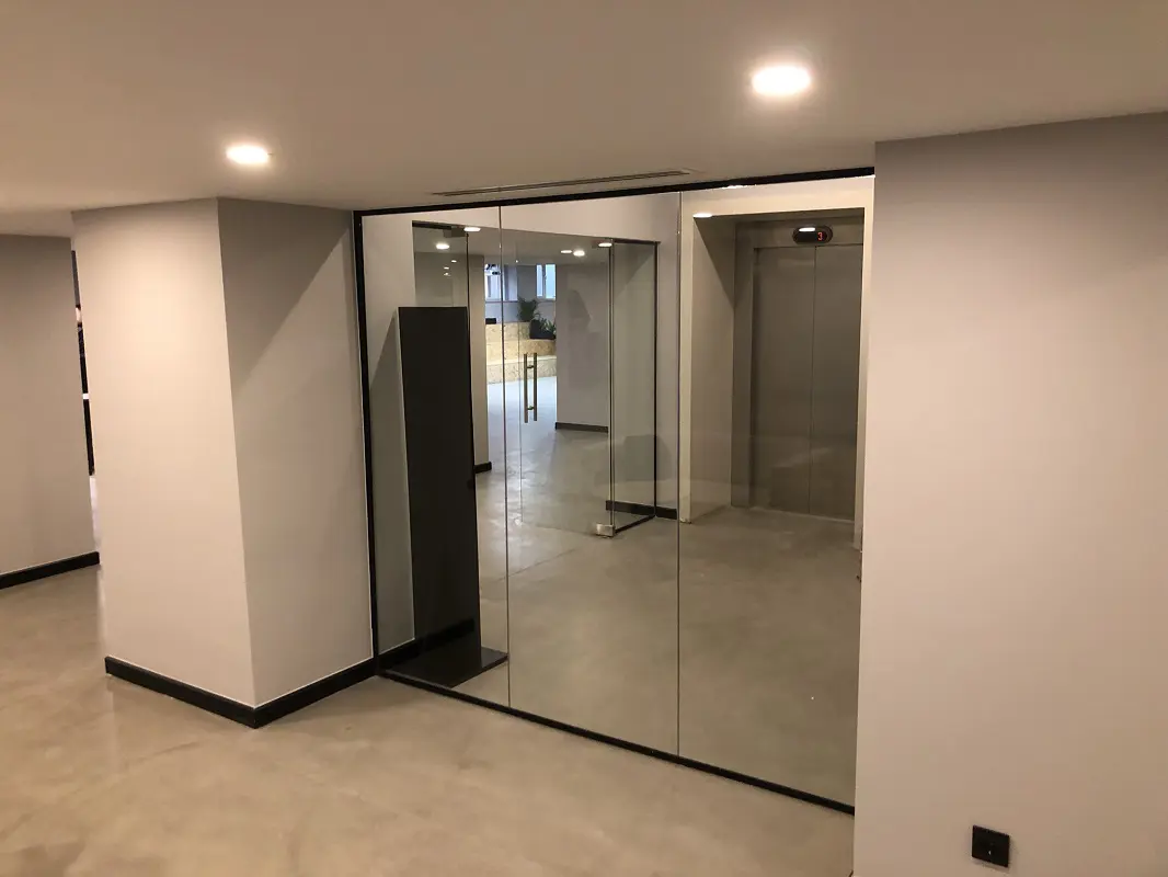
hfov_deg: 63.4
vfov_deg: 49.8
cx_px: 584
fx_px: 945
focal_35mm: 28
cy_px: 438
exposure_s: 1/17
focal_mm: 3.99
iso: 100
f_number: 1.8
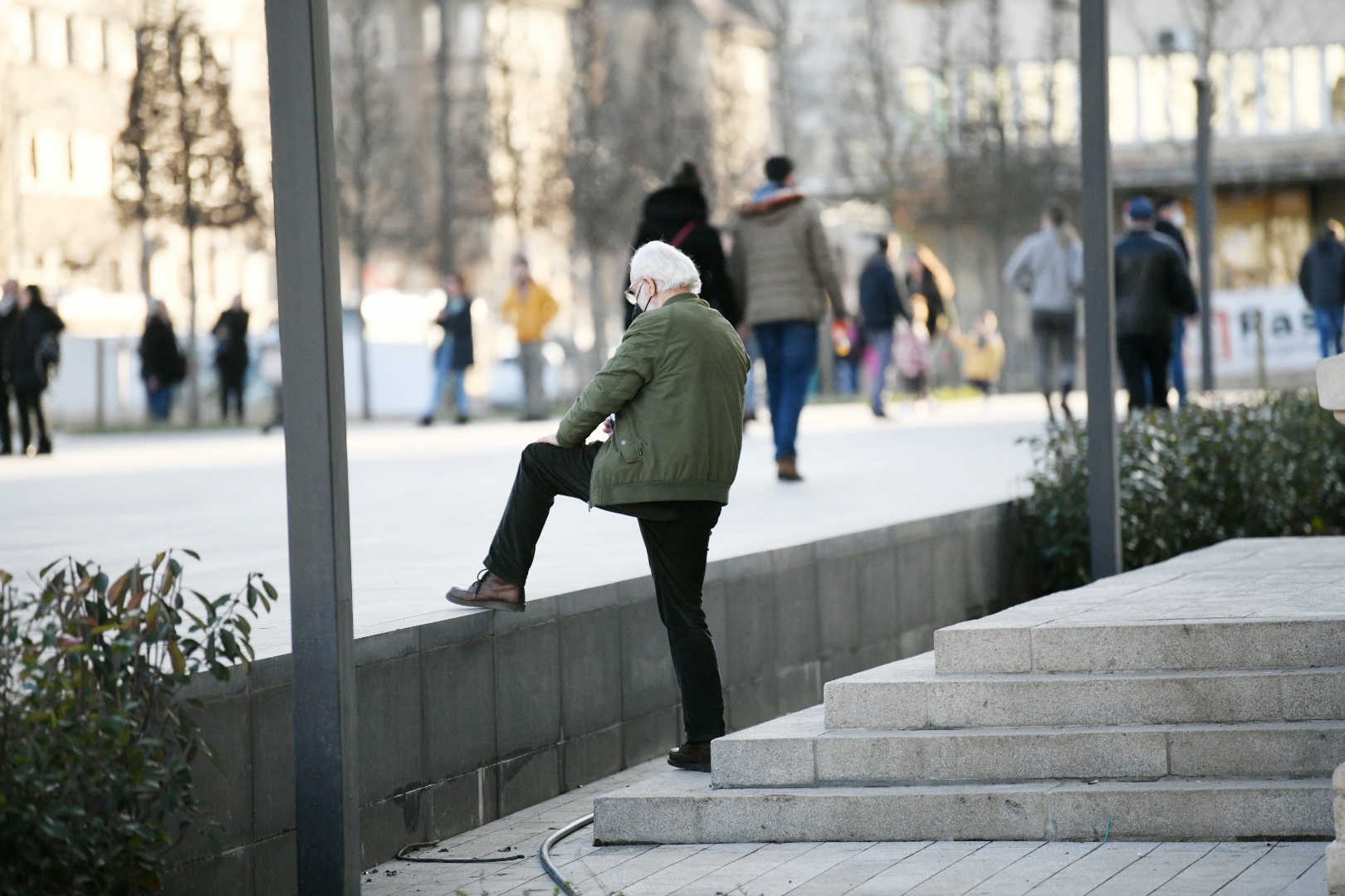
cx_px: 672
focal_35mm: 185
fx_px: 6911
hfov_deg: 11.1
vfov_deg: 7.4
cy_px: 448
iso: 1600
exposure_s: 1/4000
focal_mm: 185
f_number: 2.8
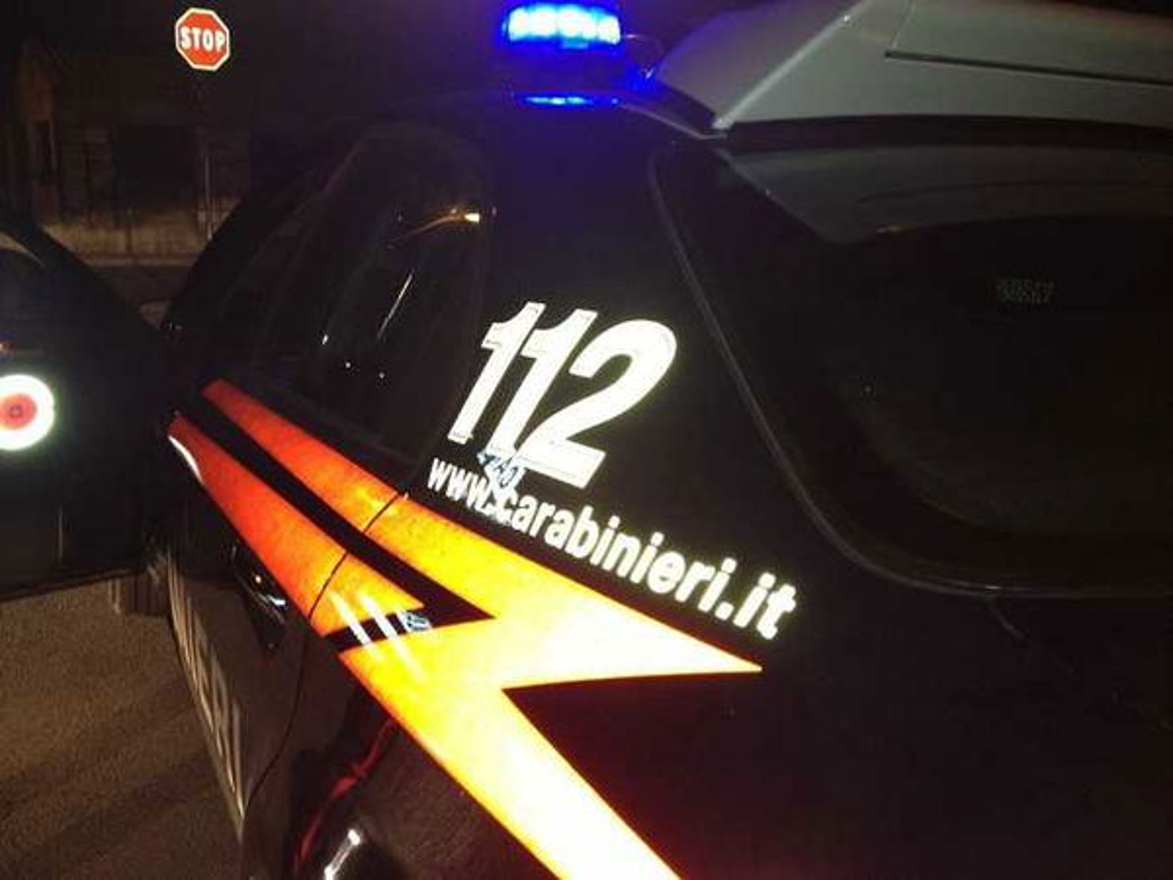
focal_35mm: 35
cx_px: 586
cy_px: 440
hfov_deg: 52.6
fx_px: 1186
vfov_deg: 40.7
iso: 160
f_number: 2.4
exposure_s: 1/20
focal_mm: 4.28
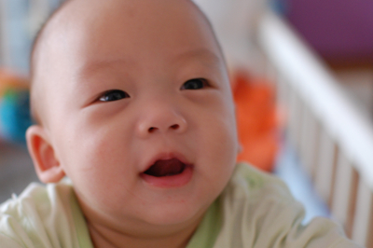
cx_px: 155
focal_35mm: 66
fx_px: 679
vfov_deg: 20.7
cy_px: 111
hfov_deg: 30.6
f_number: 2.5
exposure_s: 1/25
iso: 800
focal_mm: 35
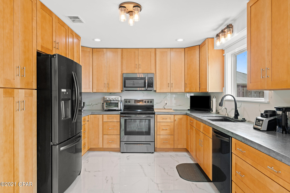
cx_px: 145
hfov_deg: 73.7
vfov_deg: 53.1
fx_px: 193
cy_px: 96
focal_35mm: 24
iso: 500
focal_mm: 24
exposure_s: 1/2
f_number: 7.1
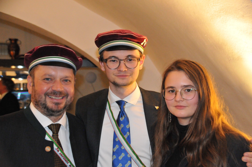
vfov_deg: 20.6
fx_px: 461
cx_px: 126
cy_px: 84
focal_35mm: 66
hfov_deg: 30.5
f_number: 5
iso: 3200
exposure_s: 1/60
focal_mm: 44
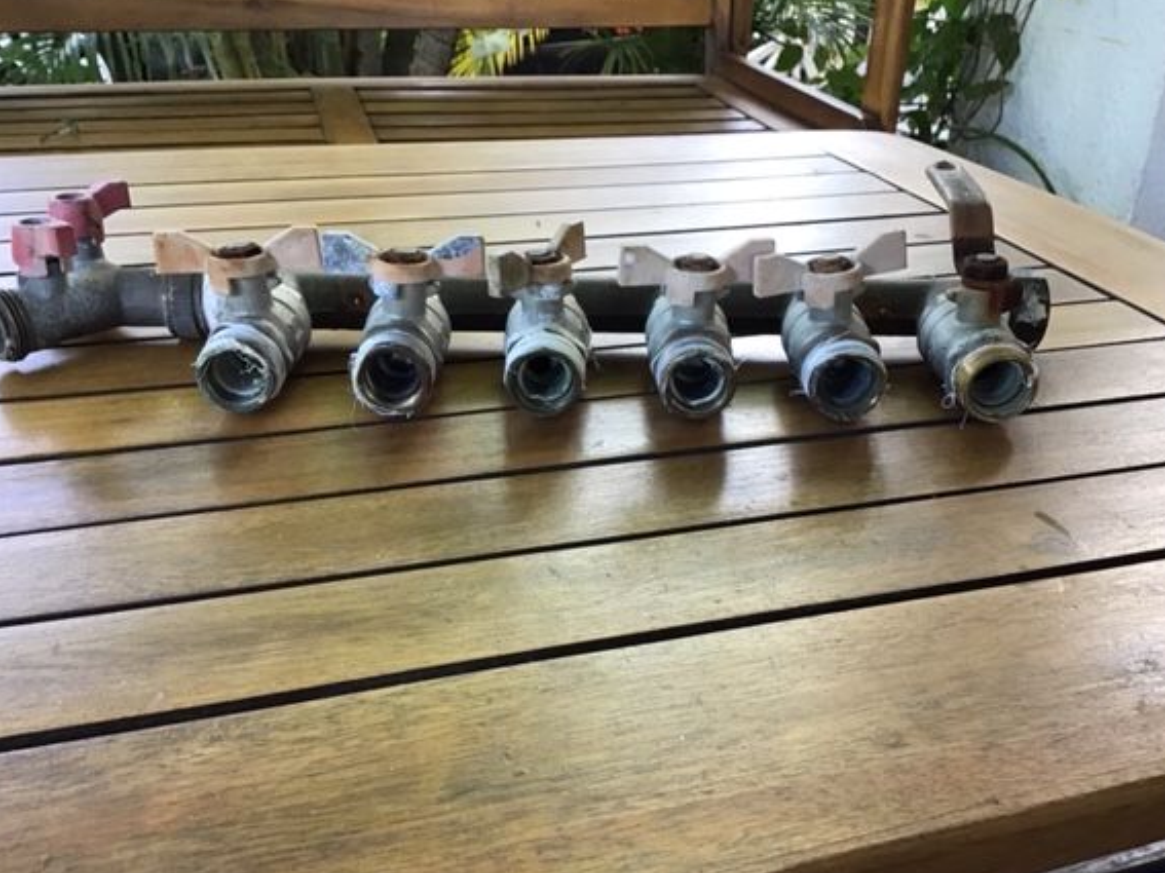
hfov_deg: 52.6
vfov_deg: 40.6
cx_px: 604
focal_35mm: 35
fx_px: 1178
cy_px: 479
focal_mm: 3.3
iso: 80
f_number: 2.4
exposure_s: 1/33
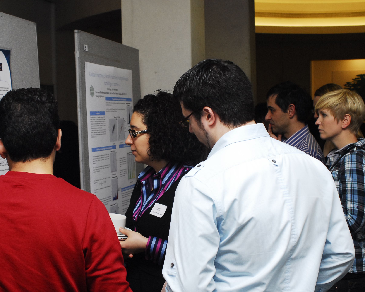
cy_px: 147
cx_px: 163
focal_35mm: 68
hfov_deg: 27.9
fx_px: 735
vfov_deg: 22.5
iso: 800
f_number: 7.1
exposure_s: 1/60
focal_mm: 40
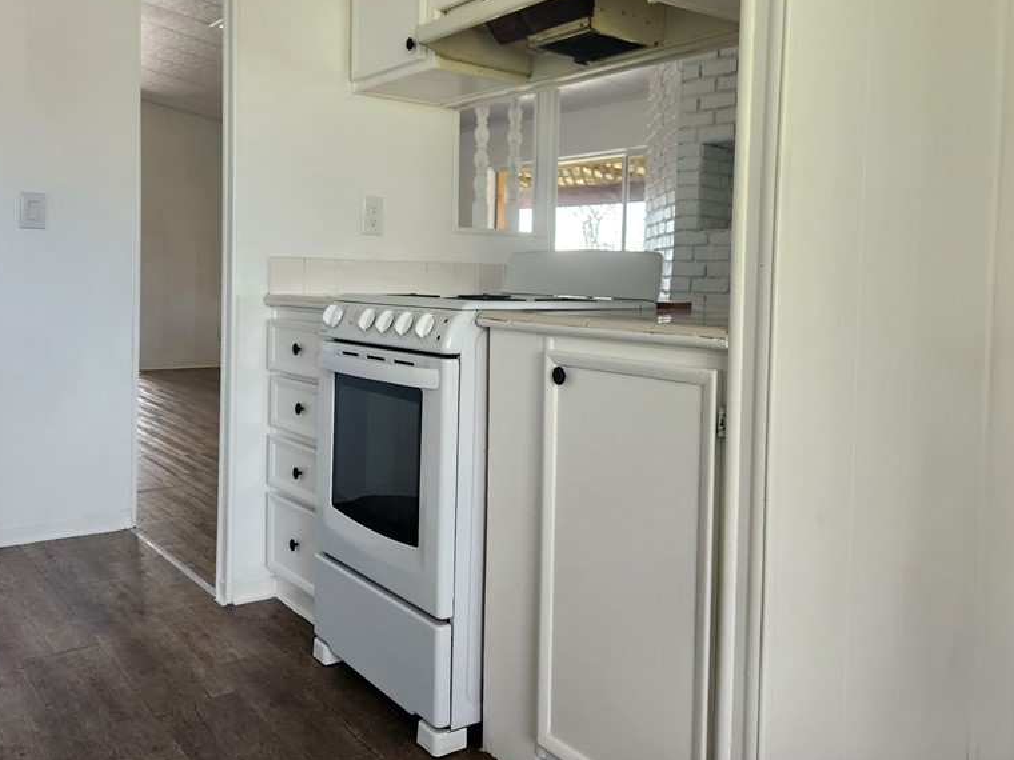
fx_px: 908
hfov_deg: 58.3
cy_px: 305
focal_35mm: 31
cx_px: 472
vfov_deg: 45.2
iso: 125
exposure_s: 1/180
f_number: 1.8
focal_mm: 5.4
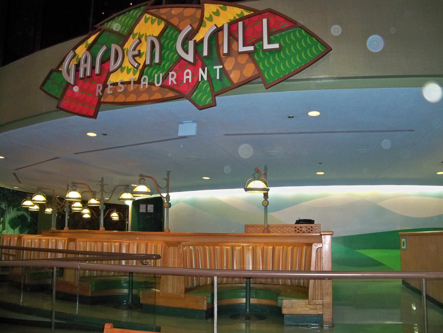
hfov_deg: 52.6
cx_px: 222
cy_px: 166
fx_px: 448
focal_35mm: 35
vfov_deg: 40.7
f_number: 3.5
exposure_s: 1/30
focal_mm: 6.2
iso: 320
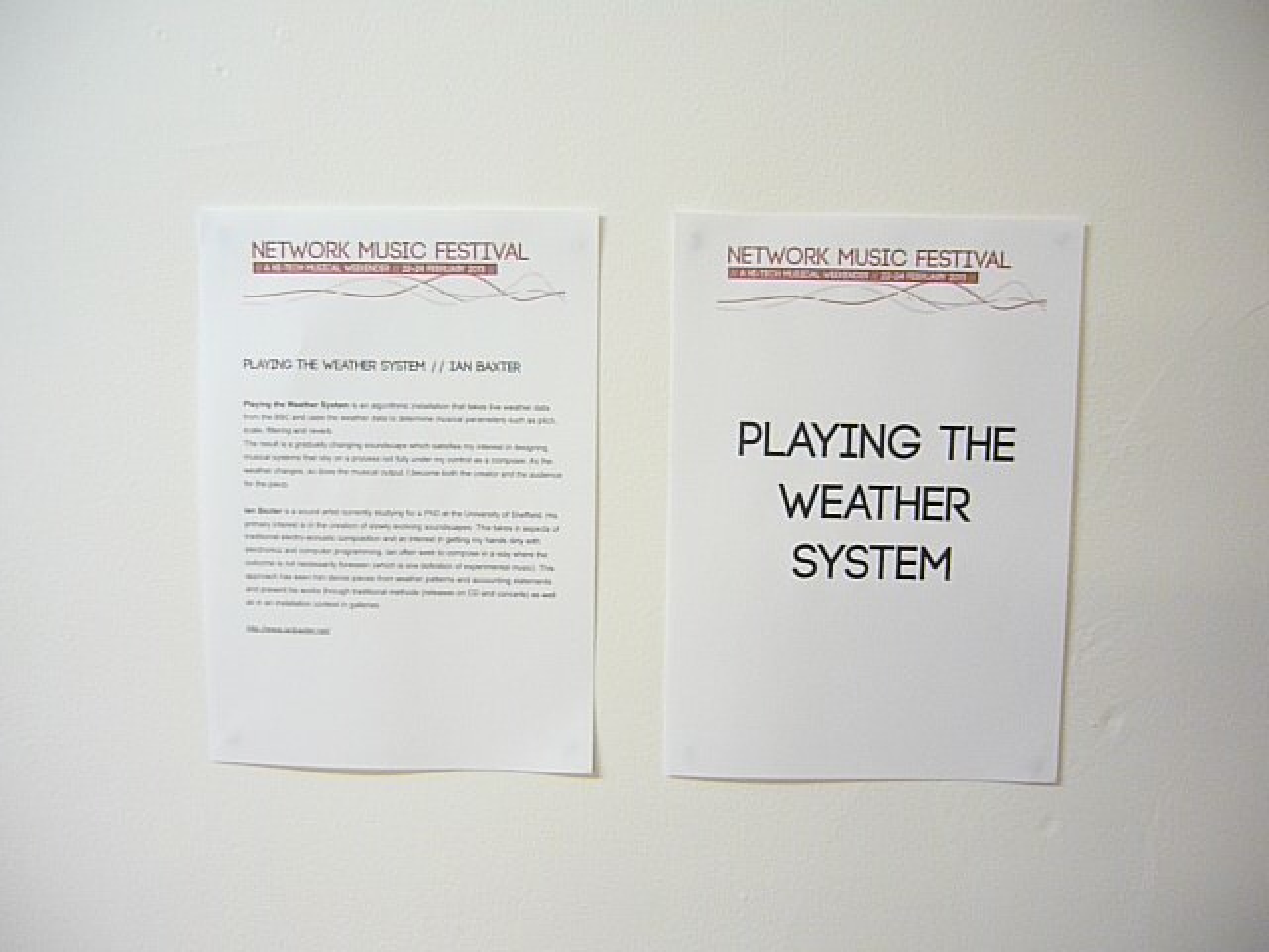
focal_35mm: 33
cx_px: 634
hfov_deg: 55.4
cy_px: 476
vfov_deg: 42.9
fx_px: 1210
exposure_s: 1/50
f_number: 2.8
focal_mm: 5.5
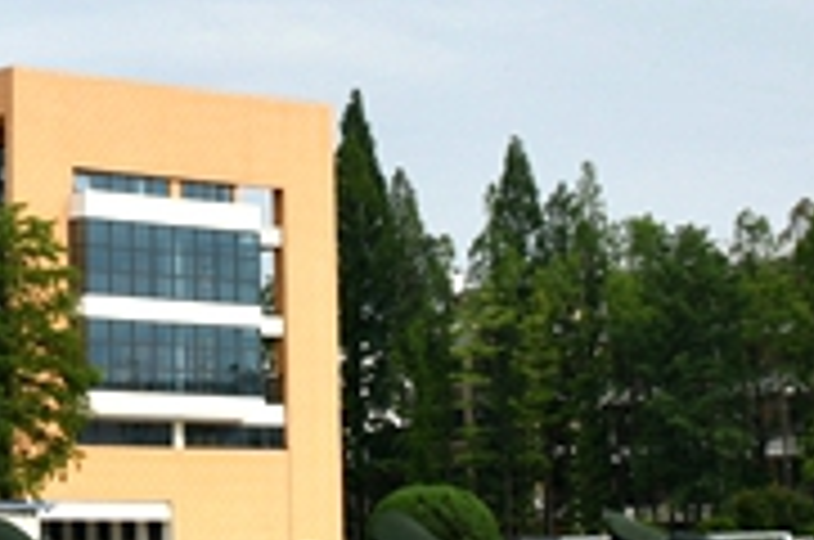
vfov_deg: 10.8
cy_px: -83
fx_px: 2799
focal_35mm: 124
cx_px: 58
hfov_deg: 16.3
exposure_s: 1/250
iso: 125
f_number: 9
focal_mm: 28
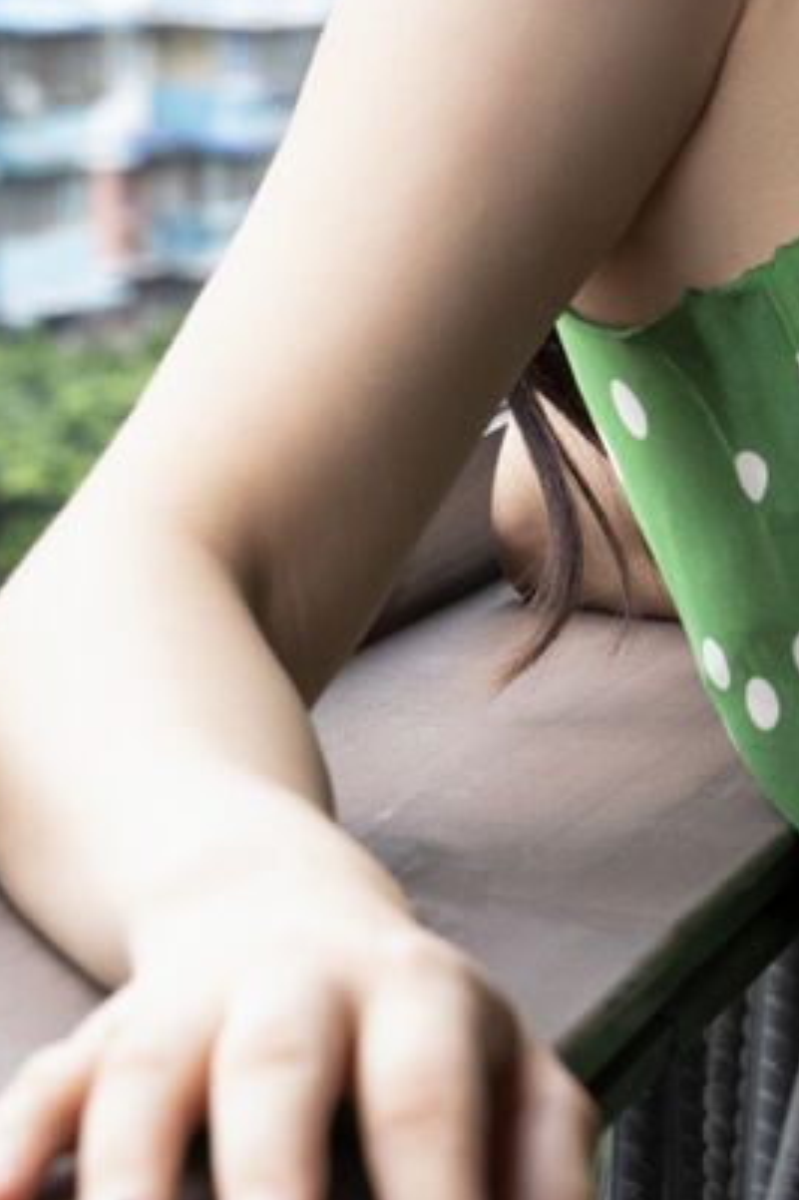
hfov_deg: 7.1
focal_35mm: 193
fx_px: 6430
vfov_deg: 10.6
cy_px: 835
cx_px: 416
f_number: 5.6
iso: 1600
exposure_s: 1/160
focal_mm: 44
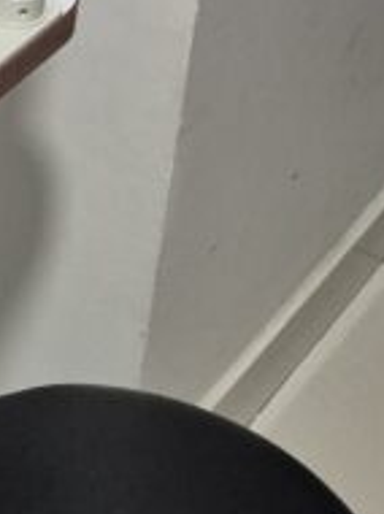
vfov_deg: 14.9
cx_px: -541
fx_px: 1838
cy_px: -222
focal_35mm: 124
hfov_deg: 10.3
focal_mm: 5.4
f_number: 1.8
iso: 800
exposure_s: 1/120
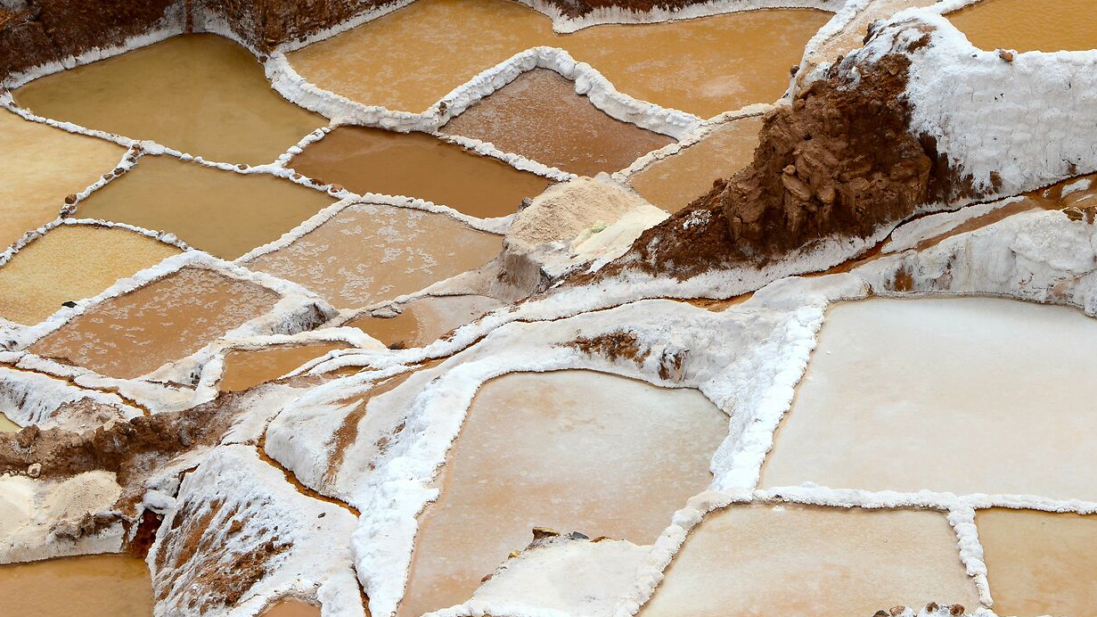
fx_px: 4159
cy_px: 95
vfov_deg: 8.5
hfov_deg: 15.0
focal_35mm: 143
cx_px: 563
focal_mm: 70
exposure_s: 1/320
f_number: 9
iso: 100
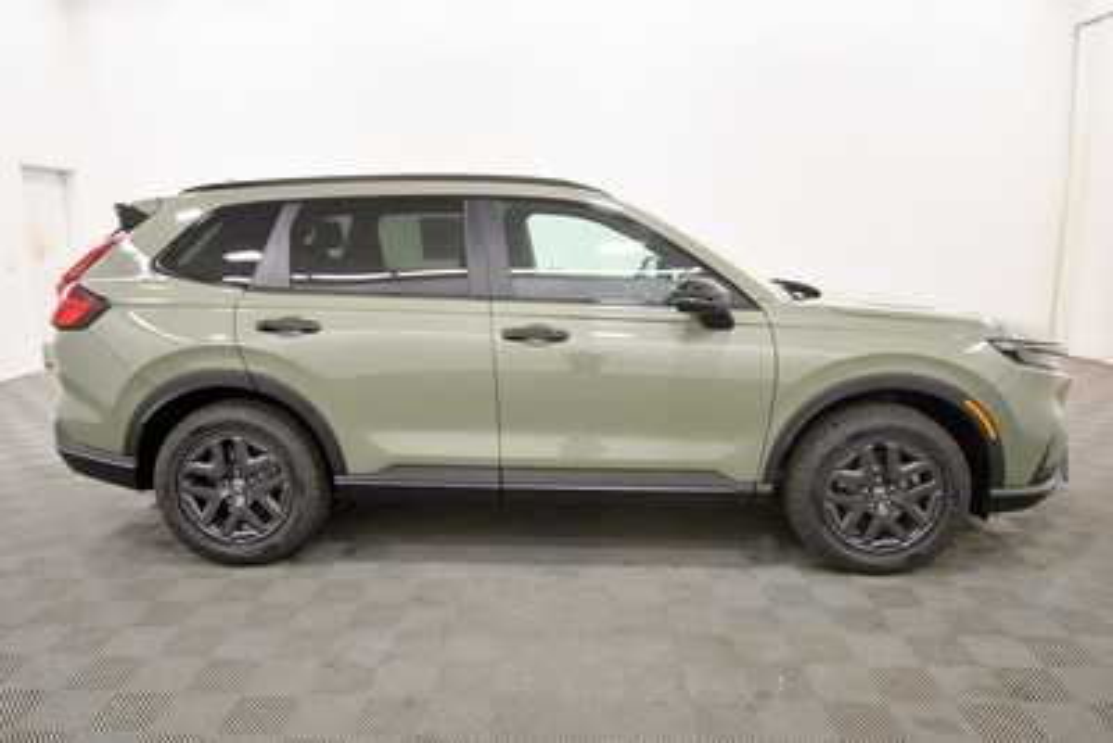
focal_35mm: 25
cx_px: 556
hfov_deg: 71.5
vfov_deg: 51.3
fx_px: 773
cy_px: 372
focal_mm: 17
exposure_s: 1/125
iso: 1100
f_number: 5.3
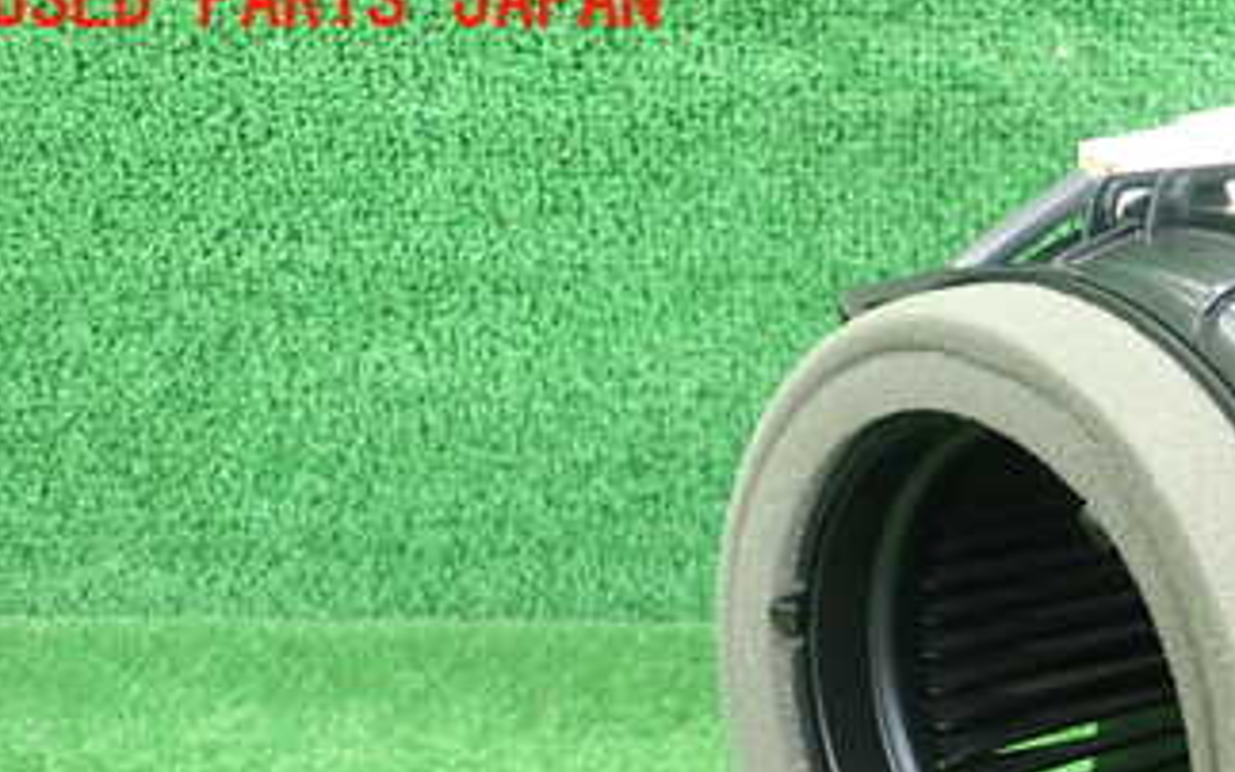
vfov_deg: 21.1
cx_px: 1113
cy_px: 814
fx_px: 1986
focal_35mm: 59
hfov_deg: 32.8
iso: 640
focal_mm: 5.5
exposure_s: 1/125
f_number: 2.3
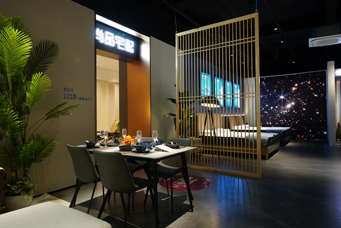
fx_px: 218
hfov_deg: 76.1
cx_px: 170
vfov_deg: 55.1
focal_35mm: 23
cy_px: 114
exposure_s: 1/30
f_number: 5.6
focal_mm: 23
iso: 800
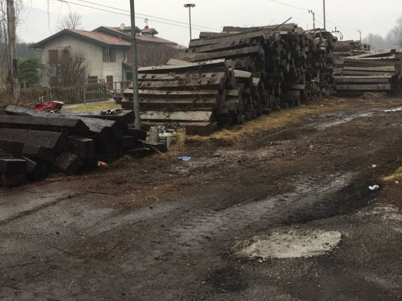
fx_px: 488
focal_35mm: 42
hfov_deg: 44.8
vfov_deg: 33.9
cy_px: 87
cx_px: 187
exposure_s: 1/100
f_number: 2.2
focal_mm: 4.15
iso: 32
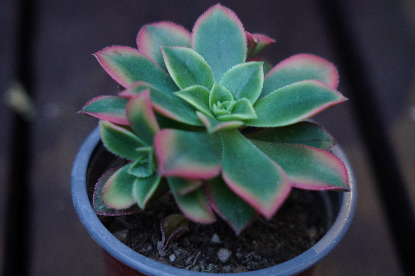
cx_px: 211
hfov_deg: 21.9
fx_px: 1072
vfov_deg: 14.7
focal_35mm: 93
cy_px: 132
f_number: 5.6
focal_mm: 87
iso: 800
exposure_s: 1/5
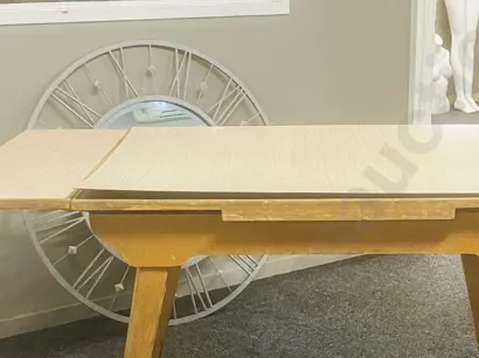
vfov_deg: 20.9
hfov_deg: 27.6
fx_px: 968
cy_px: 255
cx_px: 326
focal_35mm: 70
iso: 250
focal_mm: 3.99
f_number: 1.8
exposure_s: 1/50
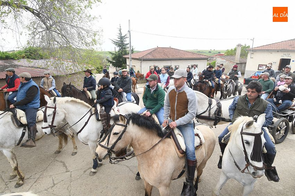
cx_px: 148
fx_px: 147
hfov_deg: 90.0
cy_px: 98
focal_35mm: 18
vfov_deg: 67.3
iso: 500
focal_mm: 12
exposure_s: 1/250
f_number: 7.1
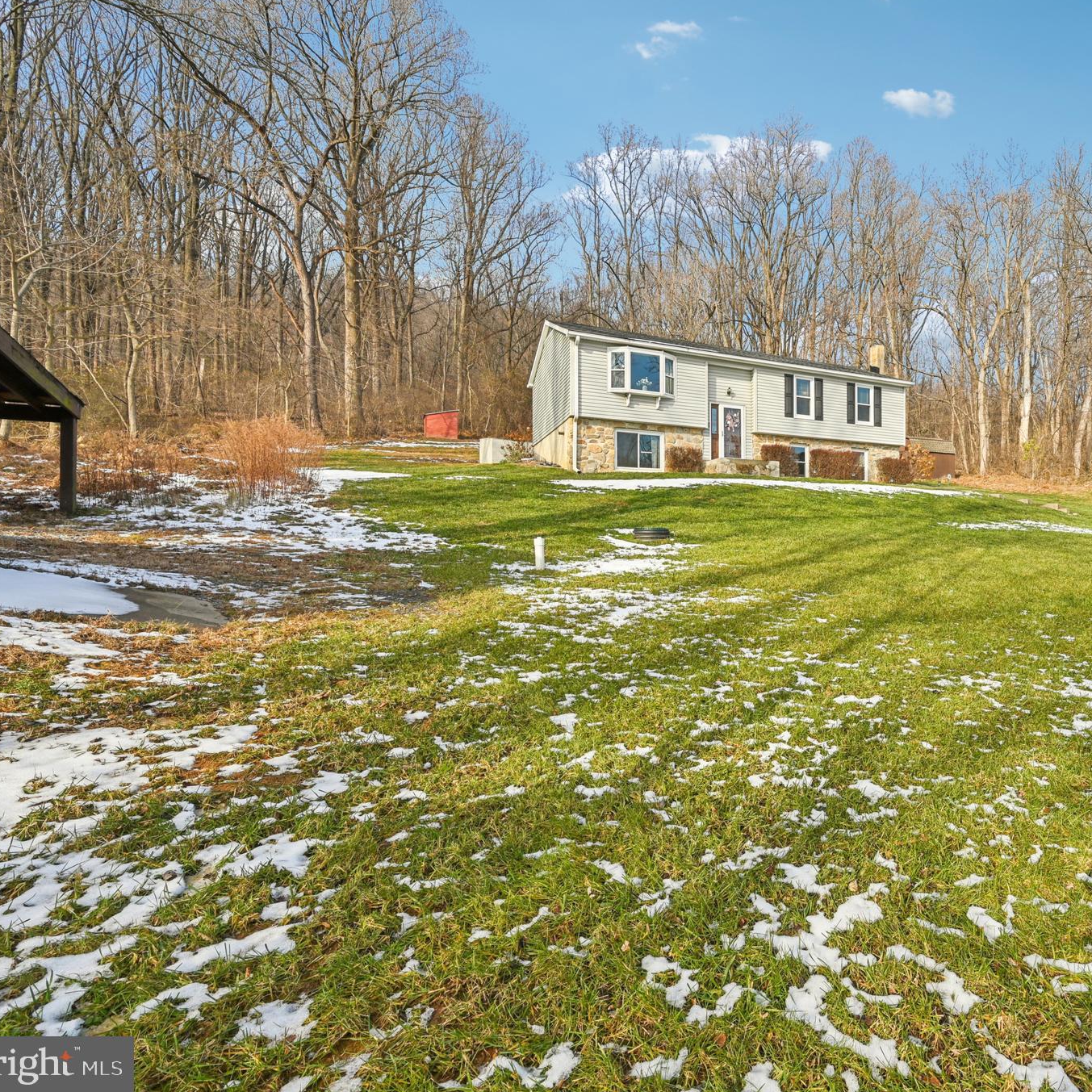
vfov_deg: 80.7
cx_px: 782
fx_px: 642
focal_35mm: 18
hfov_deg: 76.4
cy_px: 545
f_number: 8
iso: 100
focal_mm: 14
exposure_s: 1/160
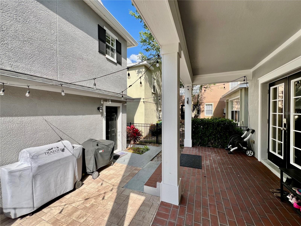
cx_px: 150
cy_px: 113
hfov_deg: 106.2
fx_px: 113
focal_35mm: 13
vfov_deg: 89.9
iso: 32
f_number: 1.8
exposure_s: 1/444
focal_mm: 1.57
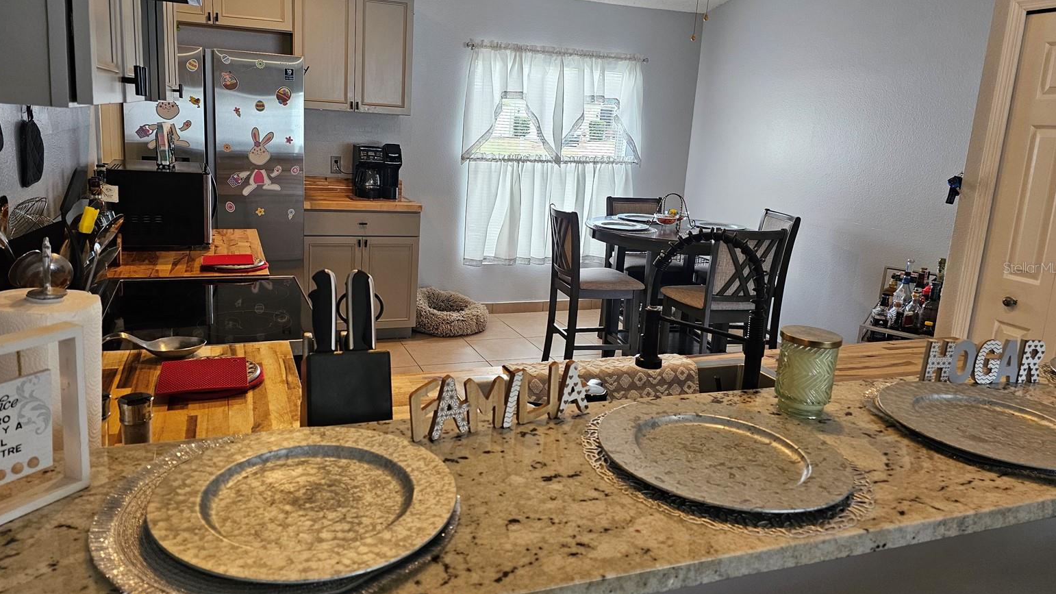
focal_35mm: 26
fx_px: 728
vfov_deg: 44.3
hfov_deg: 71.9
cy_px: 267
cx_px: 520
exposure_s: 1/120
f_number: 1.7
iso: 200
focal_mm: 6.3
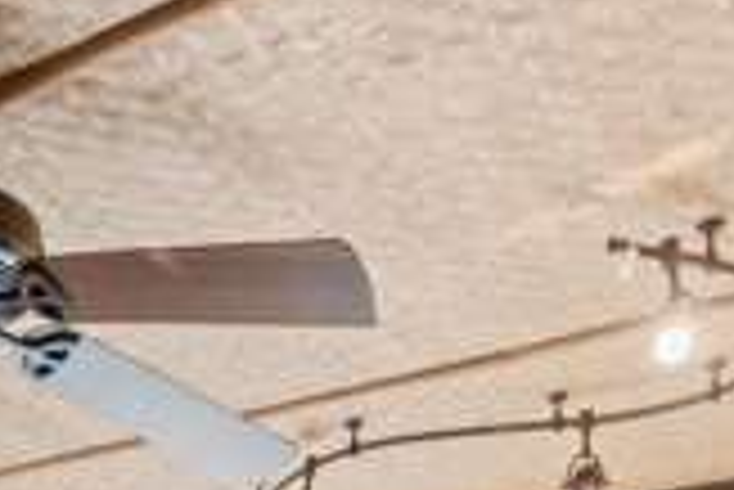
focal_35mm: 66
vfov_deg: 16.8
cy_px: 908
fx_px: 1347
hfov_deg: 29.1
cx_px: 61
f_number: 9
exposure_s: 1/1.67
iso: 250
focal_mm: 14
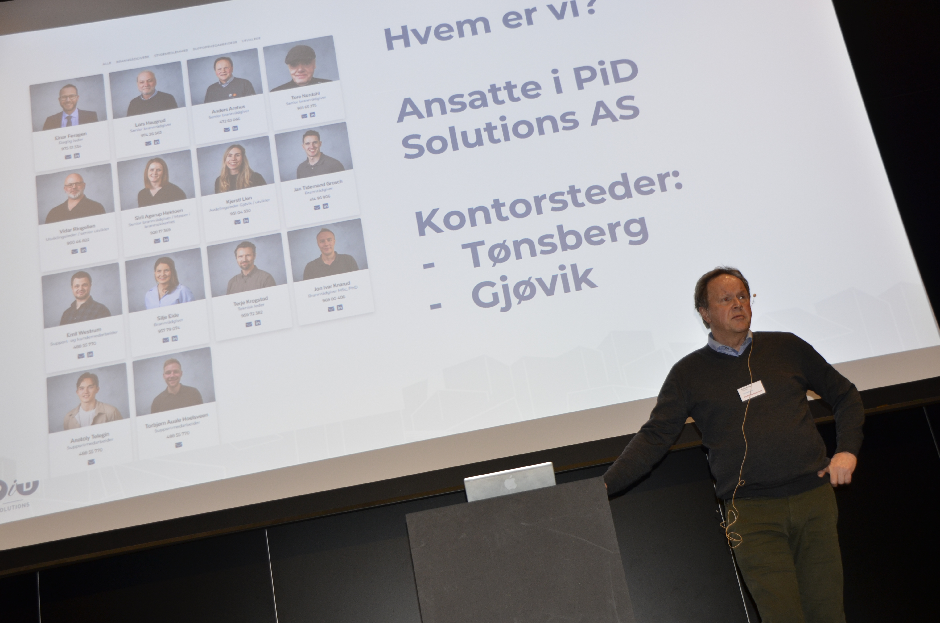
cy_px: 312
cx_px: 470
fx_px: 1251
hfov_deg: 41.2
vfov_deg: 28.0
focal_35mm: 48
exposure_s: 1/60
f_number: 4
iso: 400
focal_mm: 32
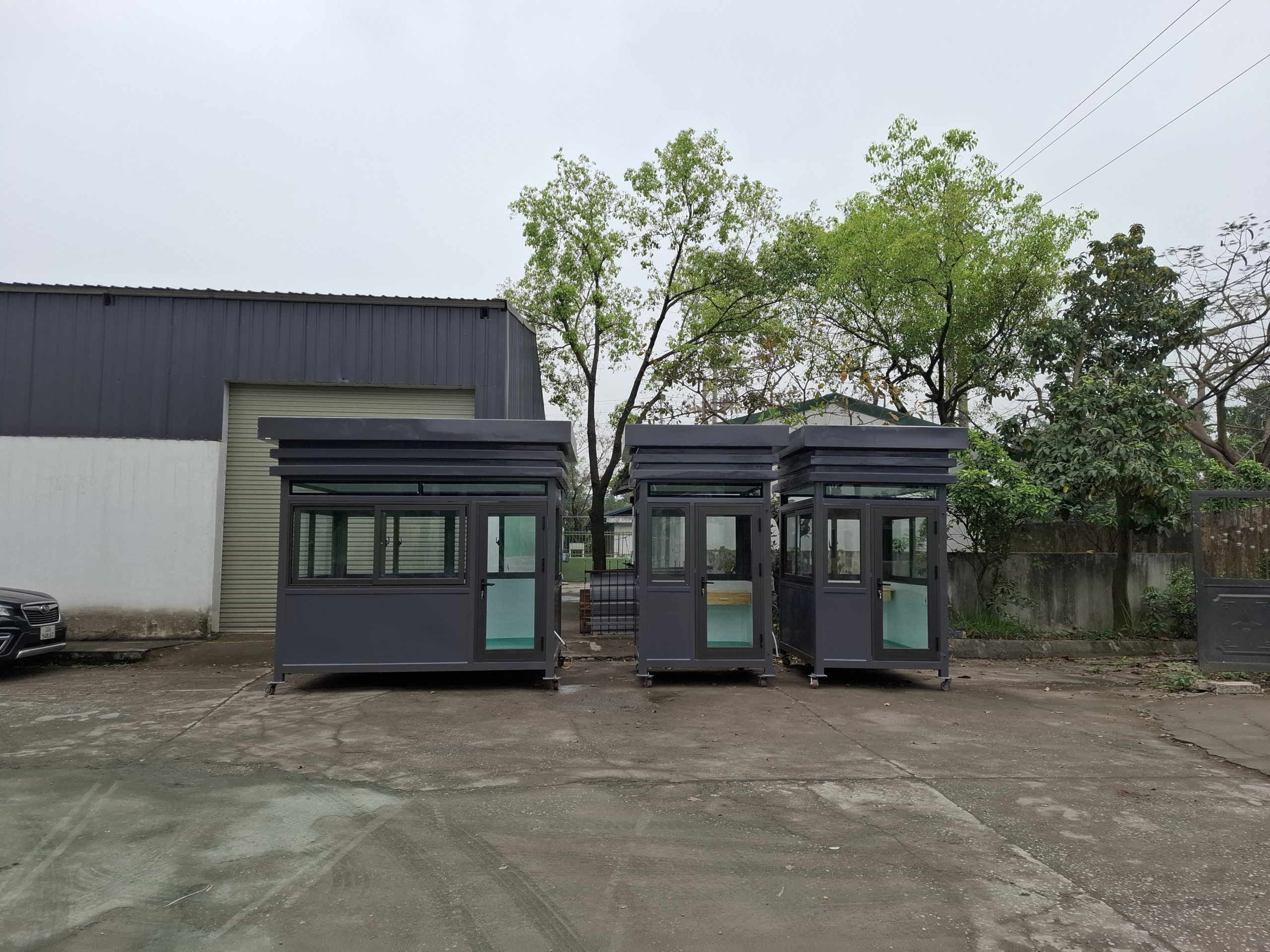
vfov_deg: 58.9
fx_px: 844
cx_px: 635
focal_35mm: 23
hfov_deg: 73.9
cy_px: 476
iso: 50
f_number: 1.8
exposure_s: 1/1605
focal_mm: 5.54
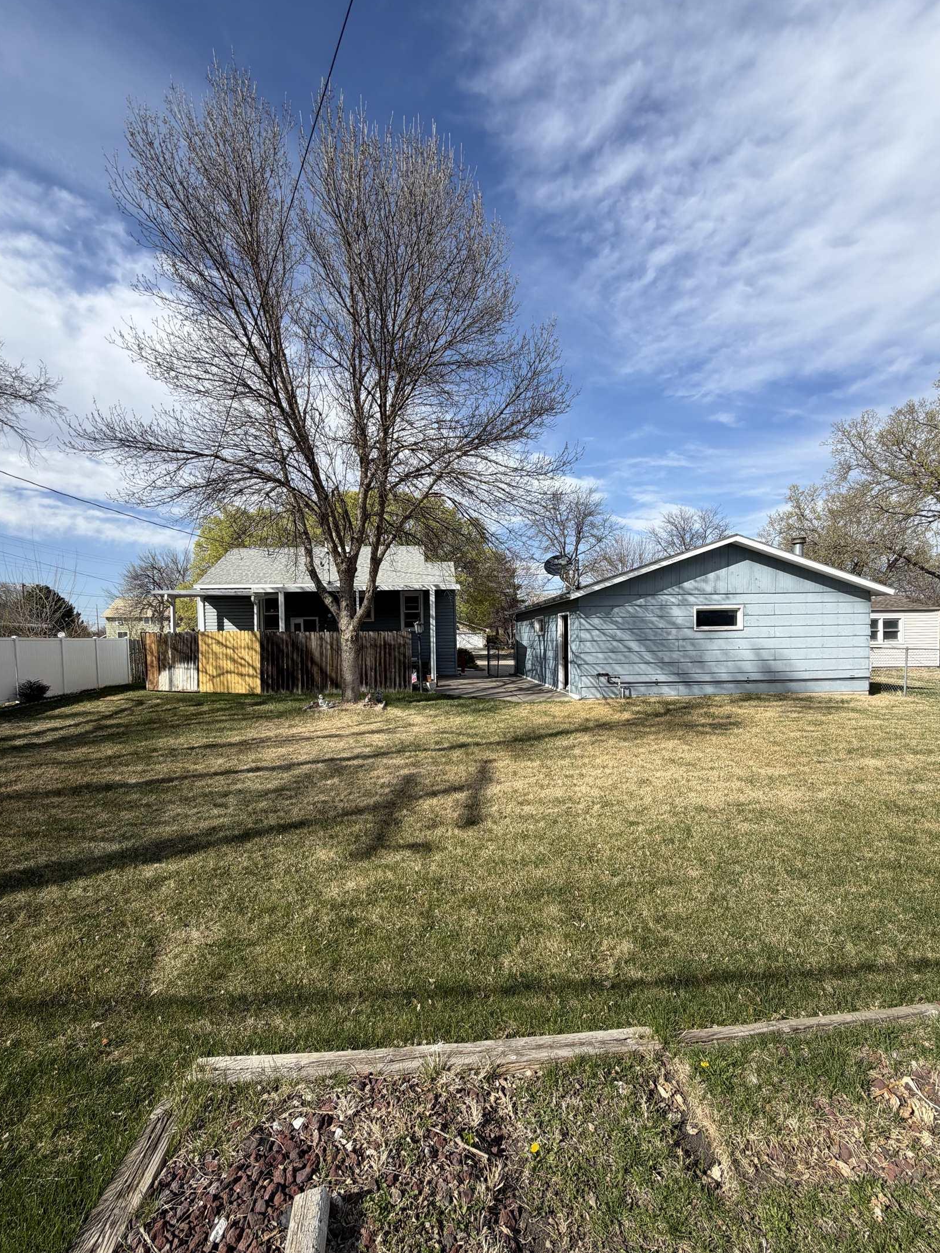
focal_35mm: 15
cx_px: 459
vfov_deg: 98.0
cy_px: 665
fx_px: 543
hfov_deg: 81.7
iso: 20
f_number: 2.2
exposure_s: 1/853
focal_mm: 2.22
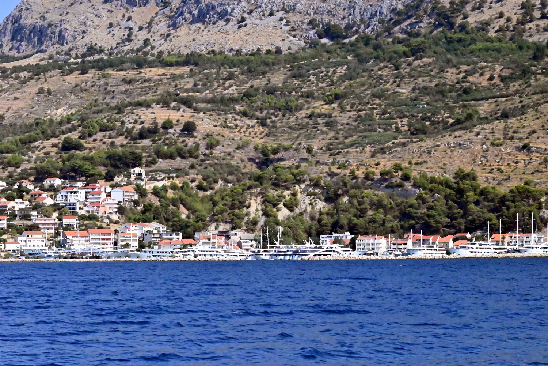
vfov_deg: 12.5
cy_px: 183
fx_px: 1675
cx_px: 274
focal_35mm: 110
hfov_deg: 18.6
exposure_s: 1/8000
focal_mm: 110
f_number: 29
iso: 25600
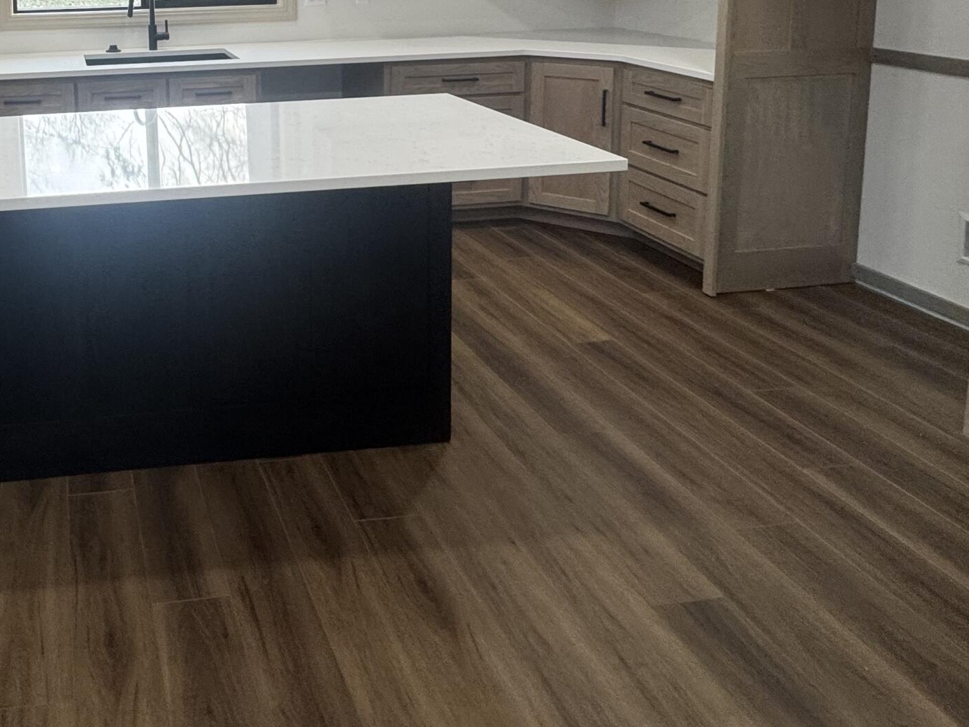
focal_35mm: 30
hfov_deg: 53.9
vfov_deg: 41.9
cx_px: 134
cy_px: 35
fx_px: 840
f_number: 2.2
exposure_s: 1/120
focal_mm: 2.22
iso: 160
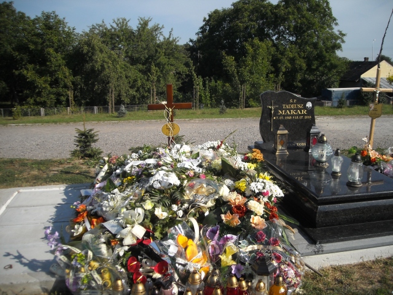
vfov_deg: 40.7
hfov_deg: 52.6
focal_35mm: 35
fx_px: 397
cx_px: 196
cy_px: 148
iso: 64
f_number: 5.6
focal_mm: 5.7
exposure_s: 1/323
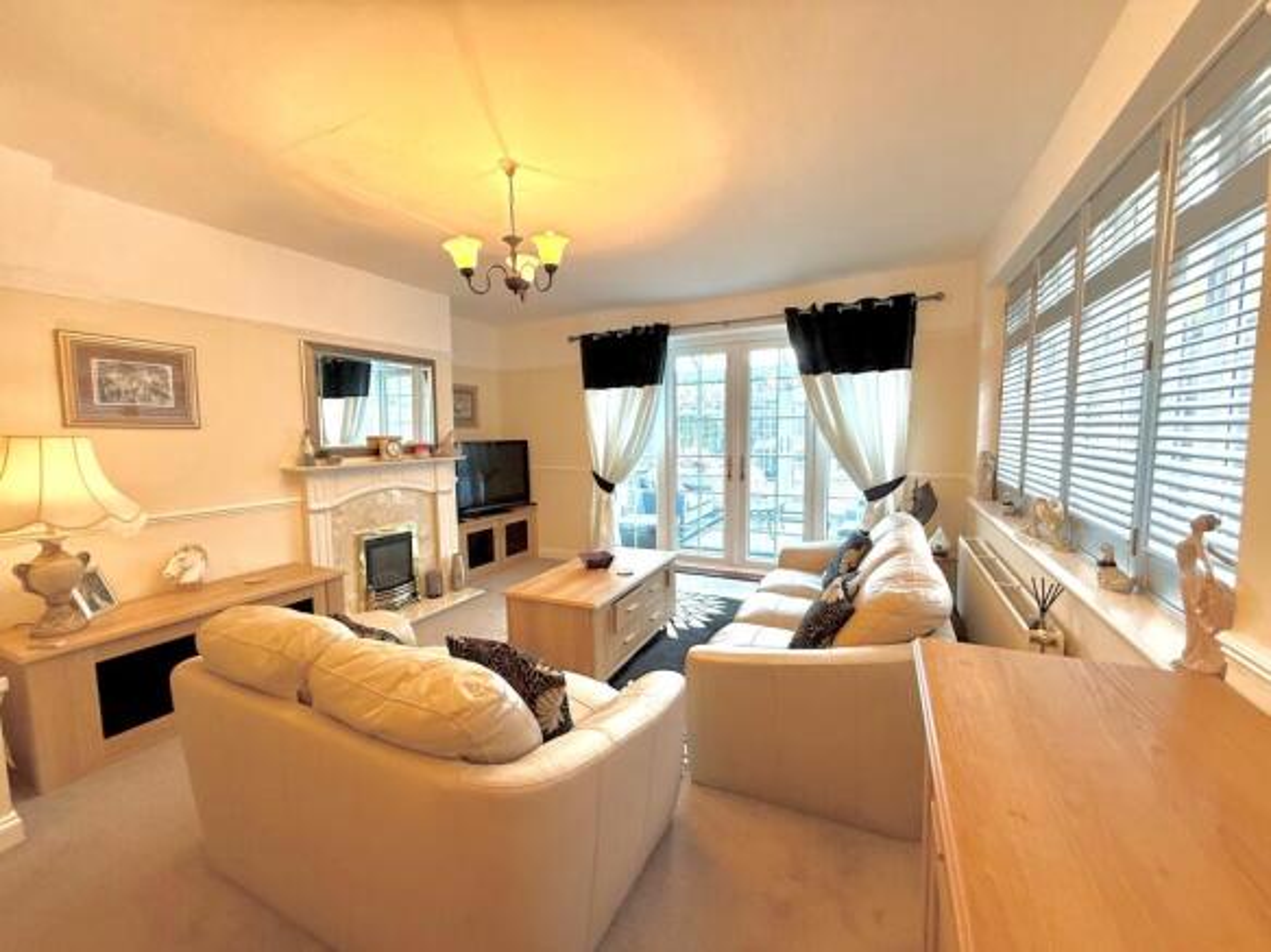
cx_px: 636
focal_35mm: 14
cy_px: 476
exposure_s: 1/50
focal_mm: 2.22
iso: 250
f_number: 2.2
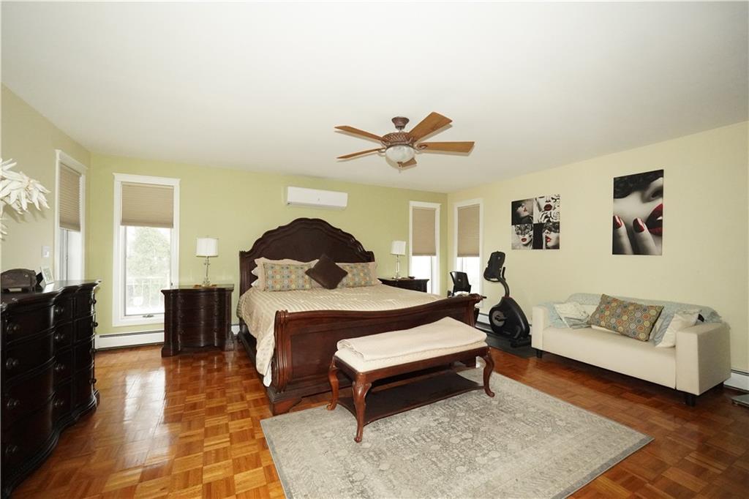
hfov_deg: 100.4
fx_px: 312
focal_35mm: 15
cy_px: 250
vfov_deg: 77.3
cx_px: 374
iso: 6400
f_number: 4.5
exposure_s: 1/125
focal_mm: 10
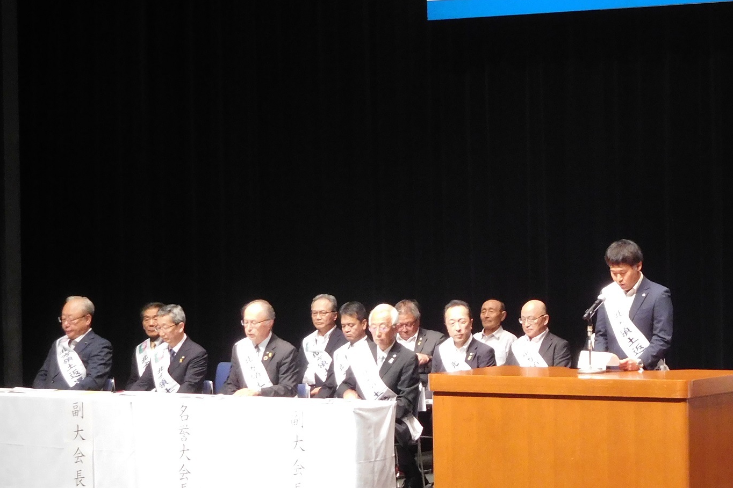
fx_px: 2504
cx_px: 566
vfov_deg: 11.1
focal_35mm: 123
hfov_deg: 16.6
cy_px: 260
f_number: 4.5
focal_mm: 12.5
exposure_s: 1/15
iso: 400
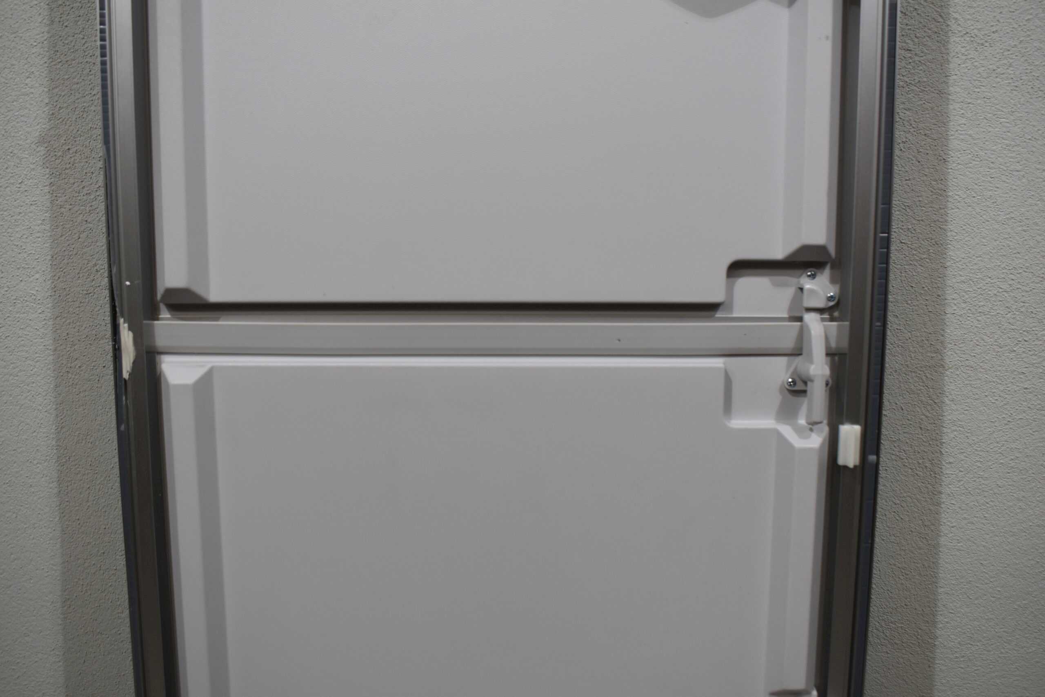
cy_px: 348
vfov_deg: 40.0
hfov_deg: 57.2
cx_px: 522
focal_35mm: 33
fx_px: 958
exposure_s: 1/125
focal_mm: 22
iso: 360
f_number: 5.6
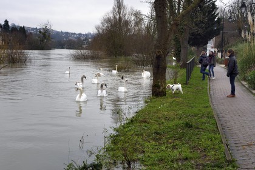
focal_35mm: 55
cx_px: 128
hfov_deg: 36.2
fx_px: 390
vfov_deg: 24.6
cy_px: 85
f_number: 11
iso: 400
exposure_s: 1/200
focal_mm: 55
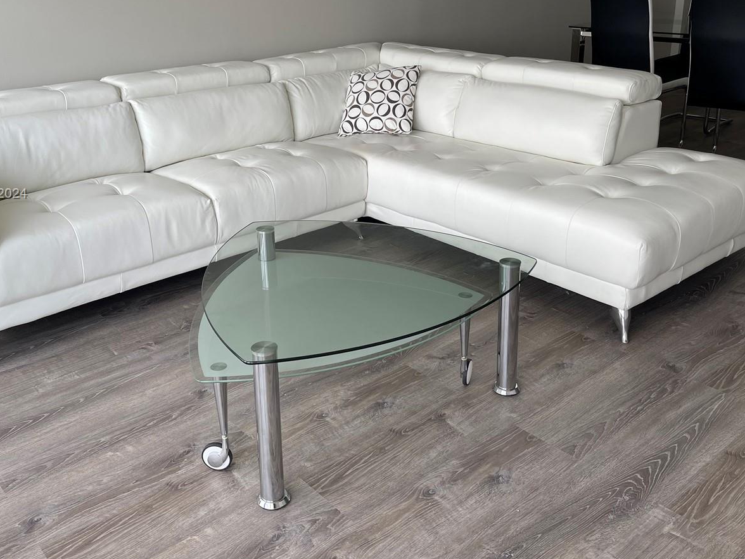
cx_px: 331
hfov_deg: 53.8
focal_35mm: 34
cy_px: 195
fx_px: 732
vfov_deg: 41.3
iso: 32
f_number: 1.6
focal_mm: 5.1
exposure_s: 1/261
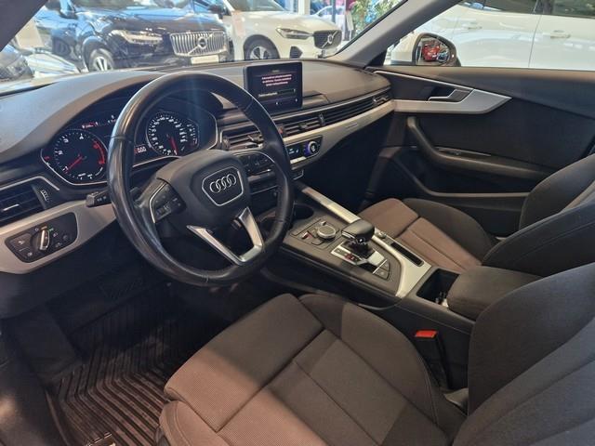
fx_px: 395
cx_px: 298
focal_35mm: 23
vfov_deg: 58.9
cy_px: 223
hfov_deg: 73.9
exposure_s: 1/180
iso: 160
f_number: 1.8
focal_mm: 5.4
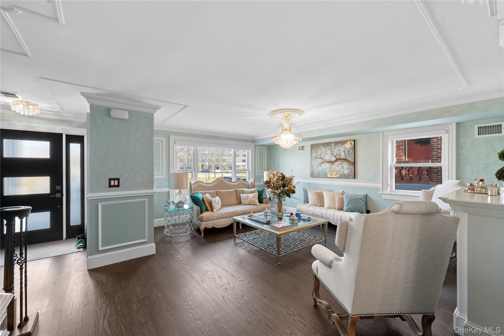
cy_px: 168
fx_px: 196
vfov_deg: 81.2
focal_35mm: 14
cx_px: 252
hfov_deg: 104.3
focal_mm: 14
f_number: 10
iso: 400
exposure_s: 1/5
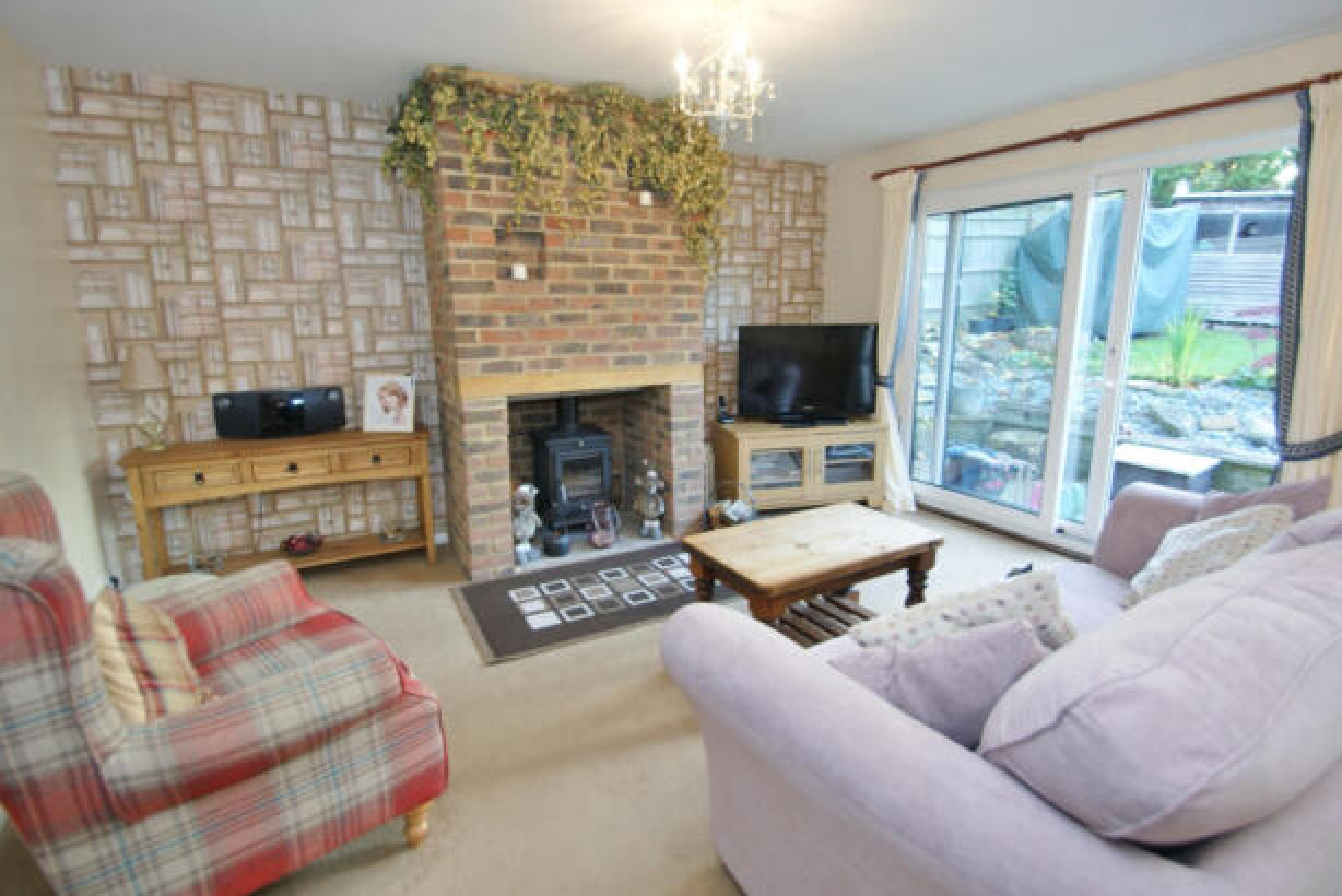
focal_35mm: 16
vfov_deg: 73.8
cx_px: 664
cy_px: 435
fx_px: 597
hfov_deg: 96.7
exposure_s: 1/30
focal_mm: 10
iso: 320
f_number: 3.5
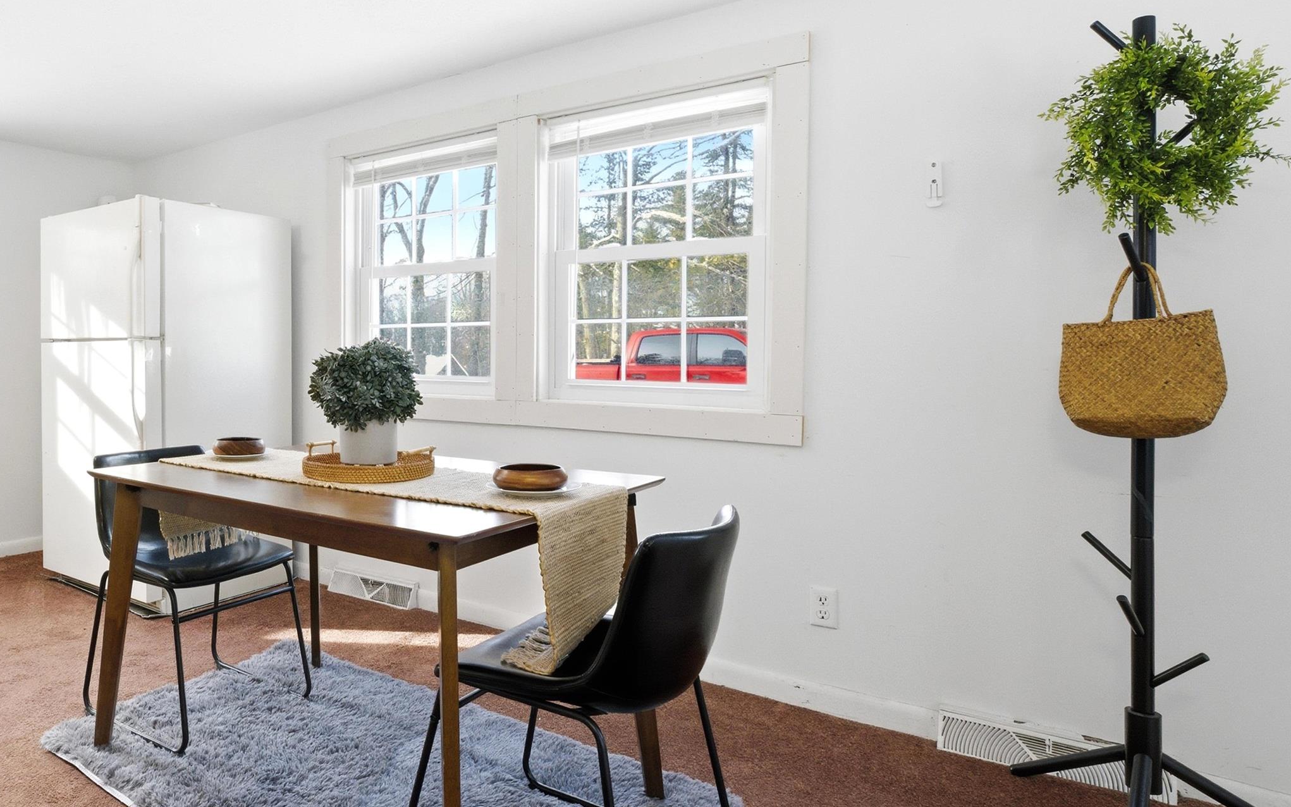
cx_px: 389
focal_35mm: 23
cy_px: 372
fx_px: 809
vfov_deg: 52.9
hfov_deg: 73.8
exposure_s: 1/90
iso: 800
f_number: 8
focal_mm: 10
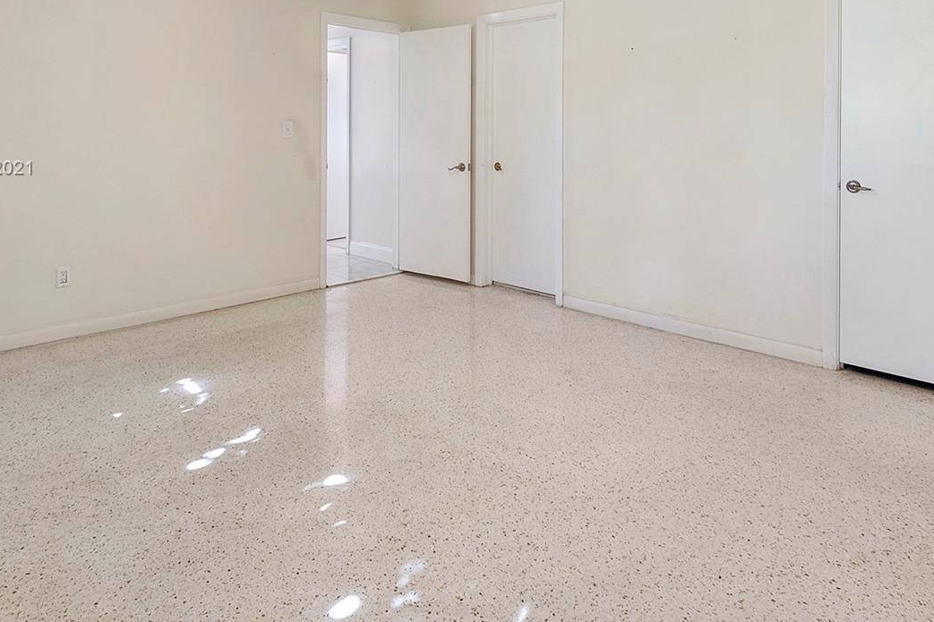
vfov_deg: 53.1
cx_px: 464
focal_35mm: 23
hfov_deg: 76.1
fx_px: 597
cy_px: 169
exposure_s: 1
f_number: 7.1
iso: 100
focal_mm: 10
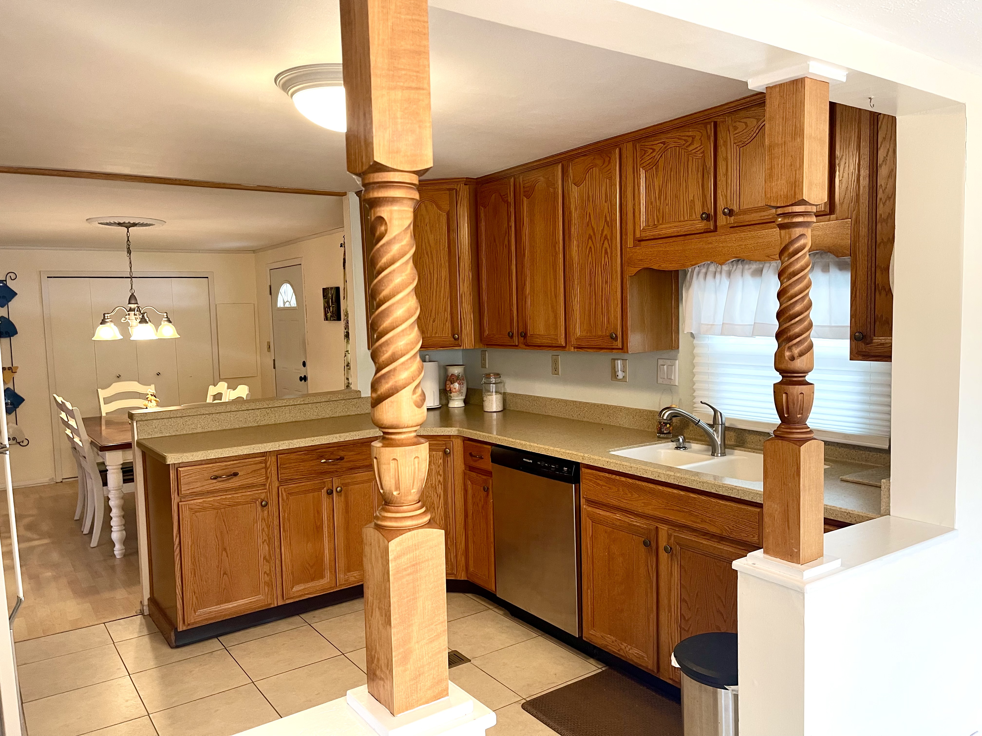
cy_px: 368
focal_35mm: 25
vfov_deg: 54.9
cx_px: 491
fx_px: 709
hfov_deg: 69.4
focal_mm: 5.1
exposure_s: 1/60
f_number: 1.6
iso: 160
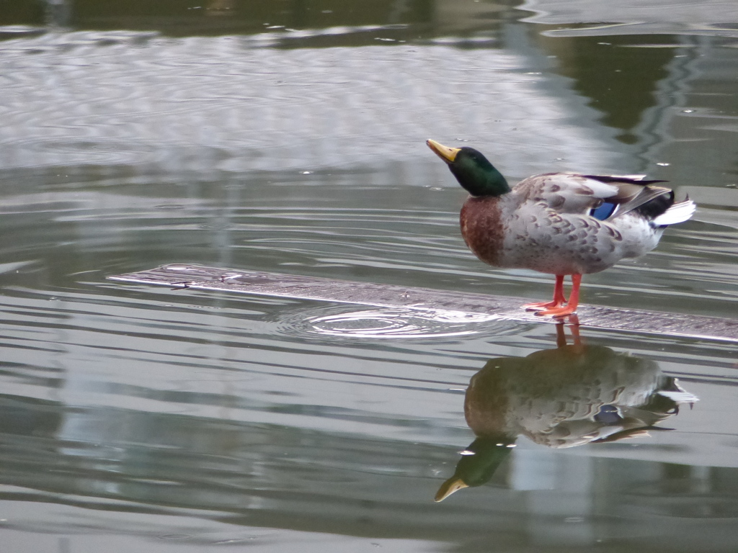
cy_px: 276
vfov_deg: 2.3
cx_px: 369
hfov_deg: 3.1
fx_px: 13858
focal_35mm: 650
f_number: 2.8
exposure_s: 1/60
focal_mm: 108
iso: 800
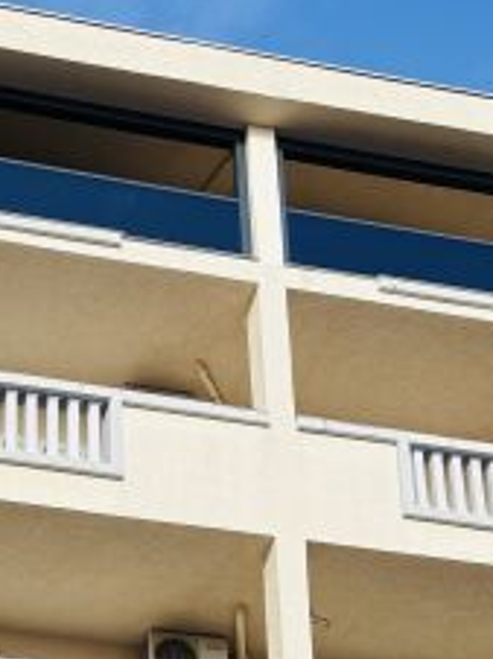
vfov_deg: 21.0
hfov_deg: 17.2
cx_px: -53
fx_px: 1579
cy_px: 895
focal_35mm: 83
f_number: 1.6
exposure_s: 1/2639
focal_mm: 5.96
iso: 50
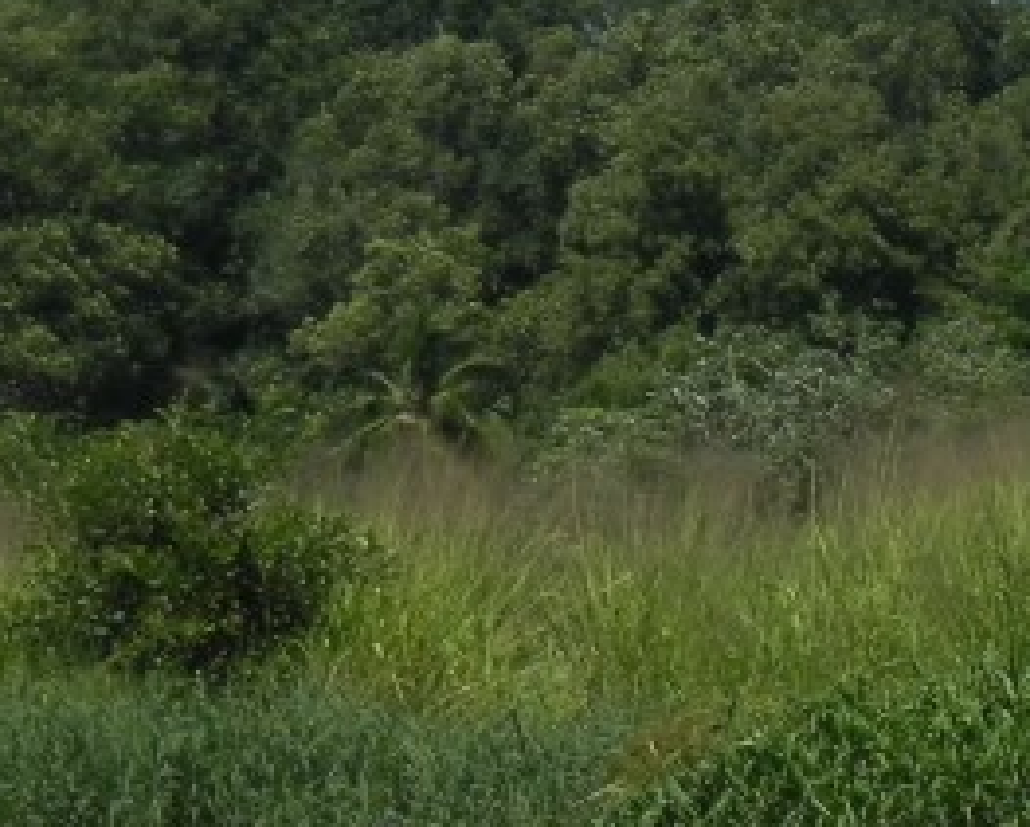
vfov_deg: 4.0
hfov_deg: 5.0
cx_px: 1292
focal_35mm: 387
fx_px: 11810
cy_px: 1046
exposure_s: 1/412
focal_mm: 18.3
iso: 160
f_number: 9
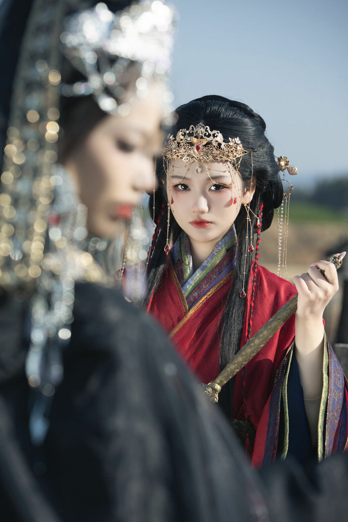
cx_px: 174
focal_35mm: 135
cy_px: 261
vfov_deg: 15.2
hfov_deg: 10.2
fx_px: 1957
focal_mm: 135
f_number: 5
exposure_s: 1/1000
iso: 160
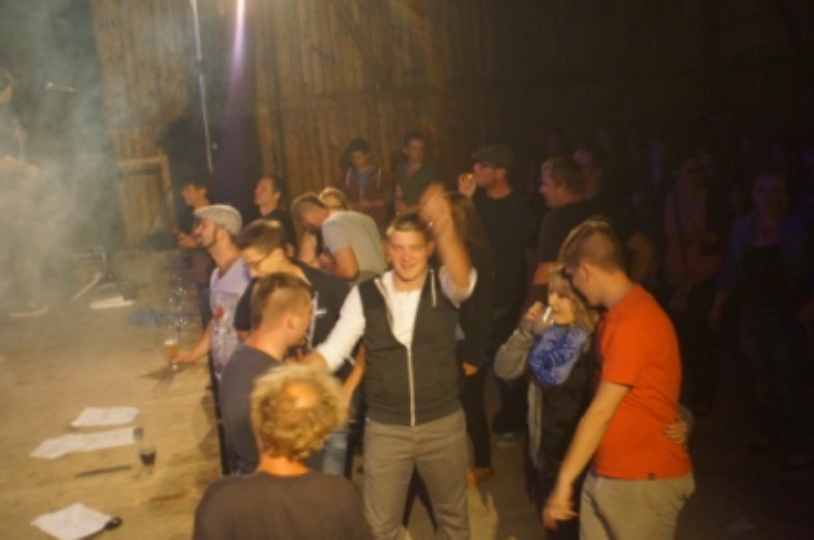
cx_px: 411
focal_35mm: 44
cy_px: 278
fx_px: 993
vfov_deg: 30.4
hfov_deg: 44.6
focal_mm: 28
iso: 3200
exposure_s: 1/30
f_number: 3.5
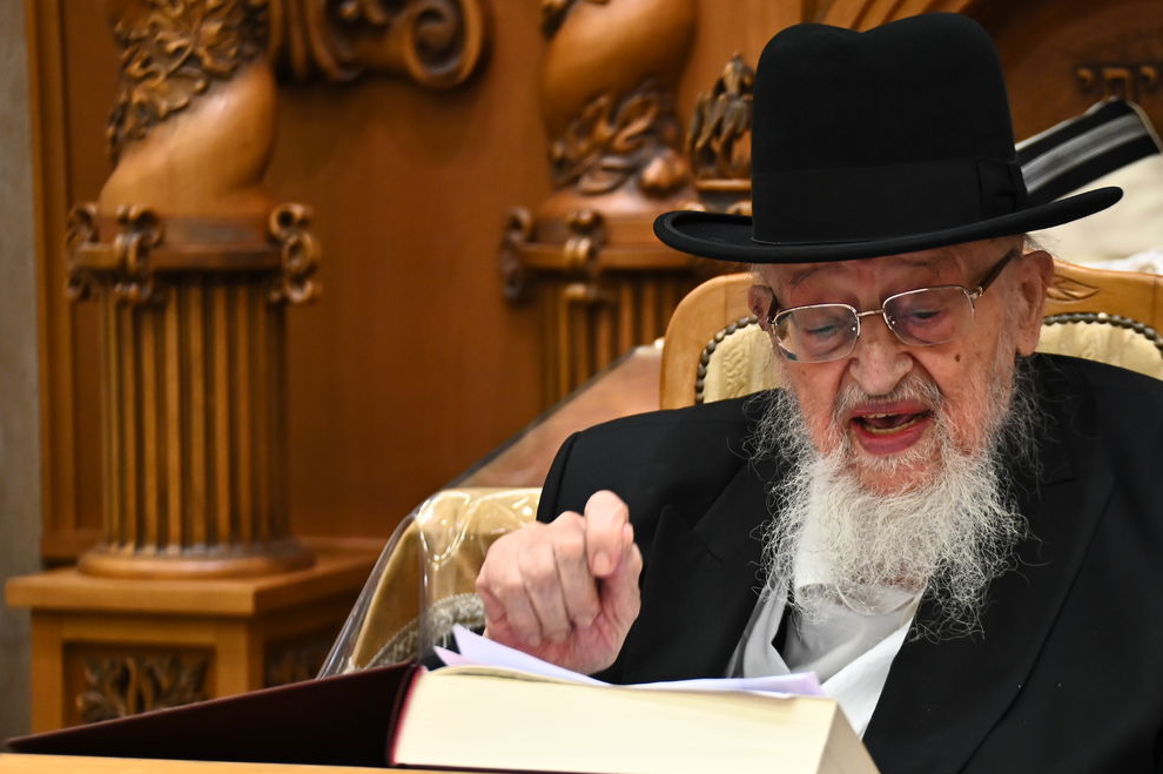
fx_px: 3745
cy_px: 403
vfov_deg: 11.8
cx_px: 739
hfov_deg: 17.6
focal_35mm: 116
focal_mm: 82
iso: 2500
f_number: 5
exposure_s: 1/160
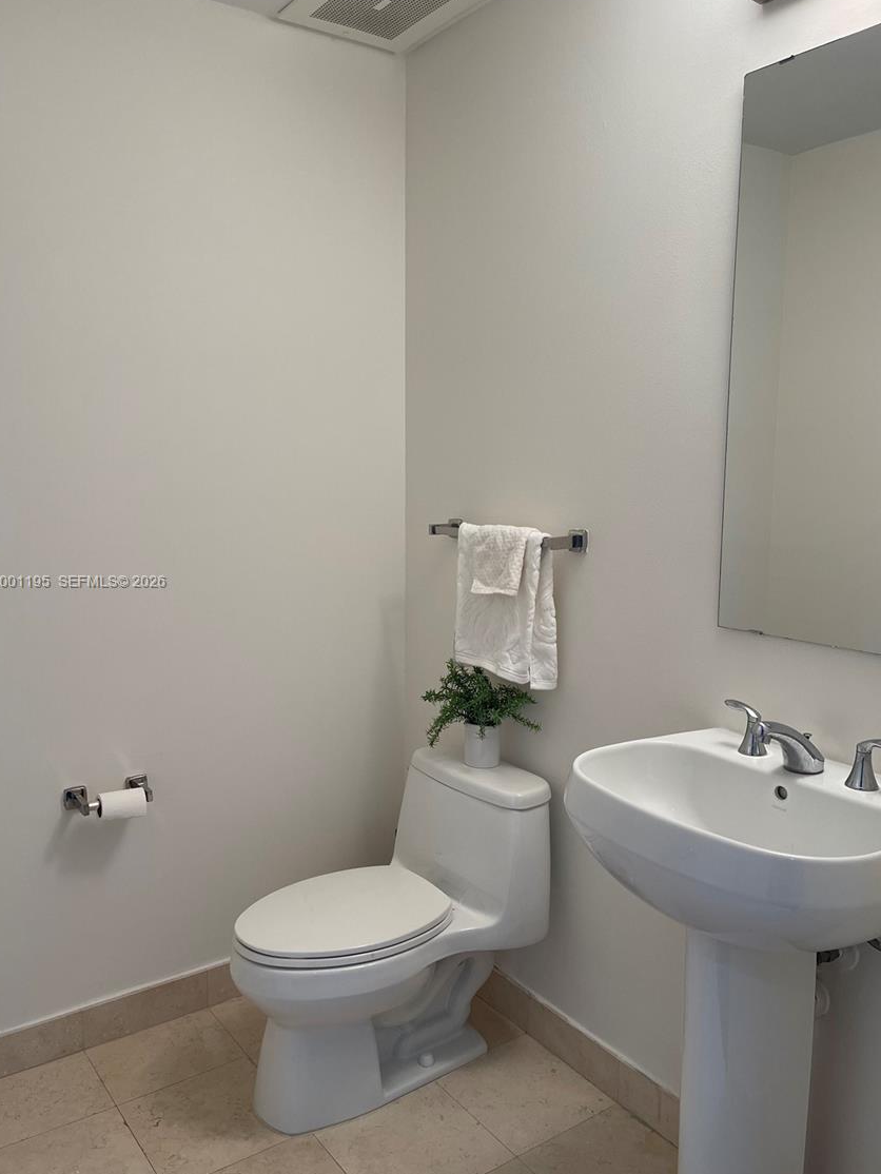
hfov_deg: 49.8
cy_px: 583
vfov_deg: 63.4
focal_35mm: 28
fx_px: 950
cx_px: 445
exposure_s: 1/120
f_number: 1.6
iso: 80
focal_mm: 5.1
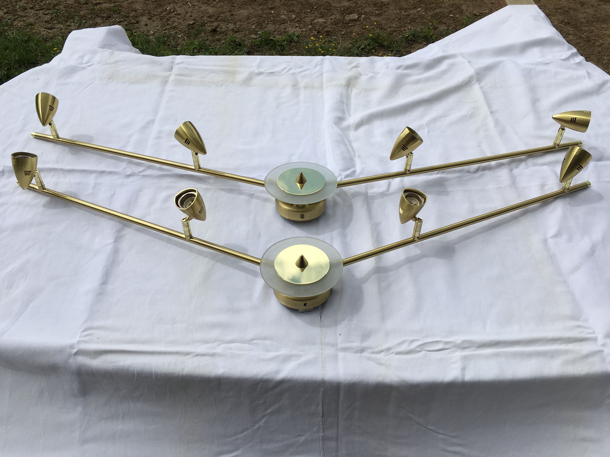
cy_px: 228
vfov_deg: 48.2
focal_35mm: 29
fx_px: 511
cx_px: 305
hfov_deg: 61.7
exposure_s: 1/2564
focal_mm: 4.15
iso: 25
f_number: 2.2
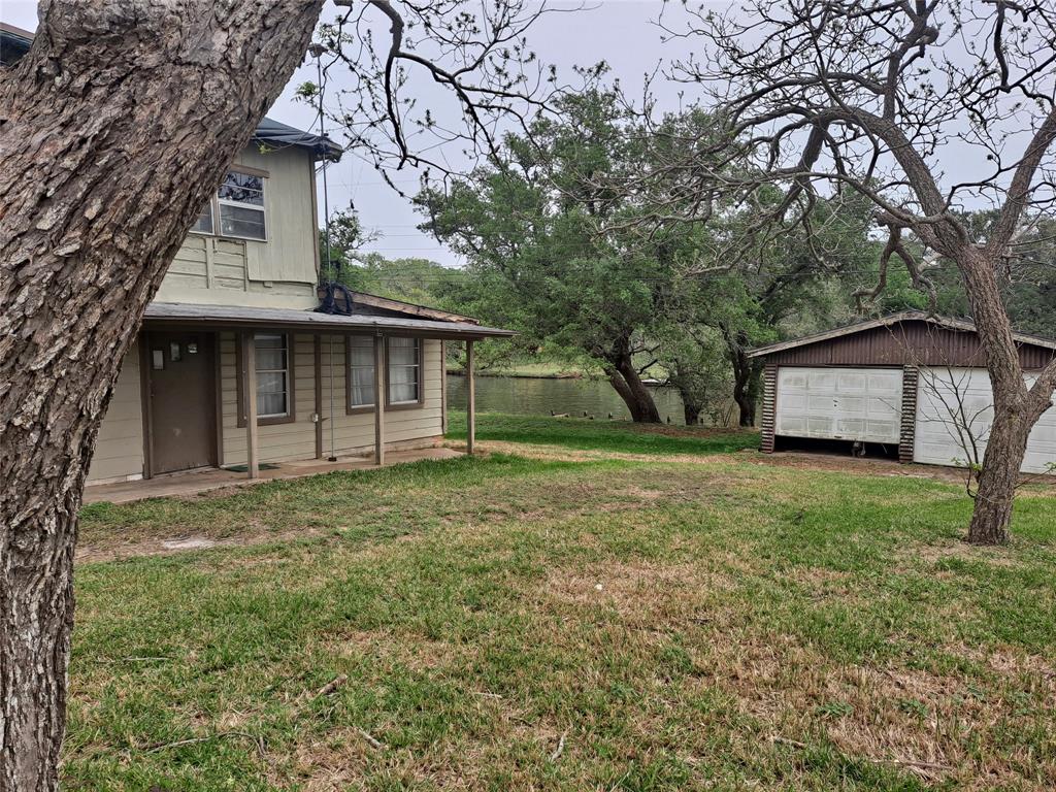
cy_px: 396
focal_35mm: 25
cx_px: 528
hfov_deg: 69.4
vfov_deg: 54.9
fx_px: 763
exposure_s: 1/671
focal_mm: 4.6
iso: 32
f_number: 2
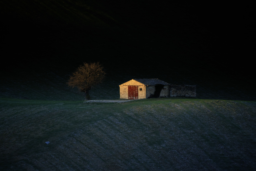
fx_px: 2844
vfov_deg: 3.4
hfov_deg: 5.2
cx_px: 128
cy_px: 86
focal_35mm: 400
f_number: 8
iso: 800
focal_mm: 400
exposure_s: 1/1000
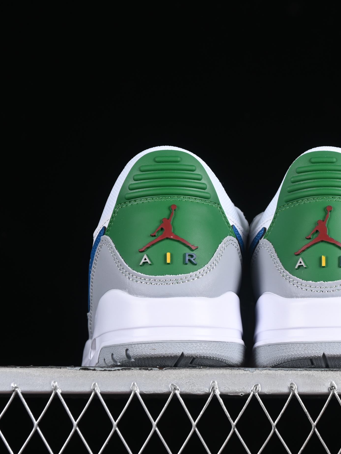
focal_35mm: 109
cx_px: 244
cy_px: 228
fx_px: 1432
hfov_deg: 13.5
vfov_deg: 18.0
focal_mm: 50
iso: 160
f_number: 7.1
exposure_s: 1/80
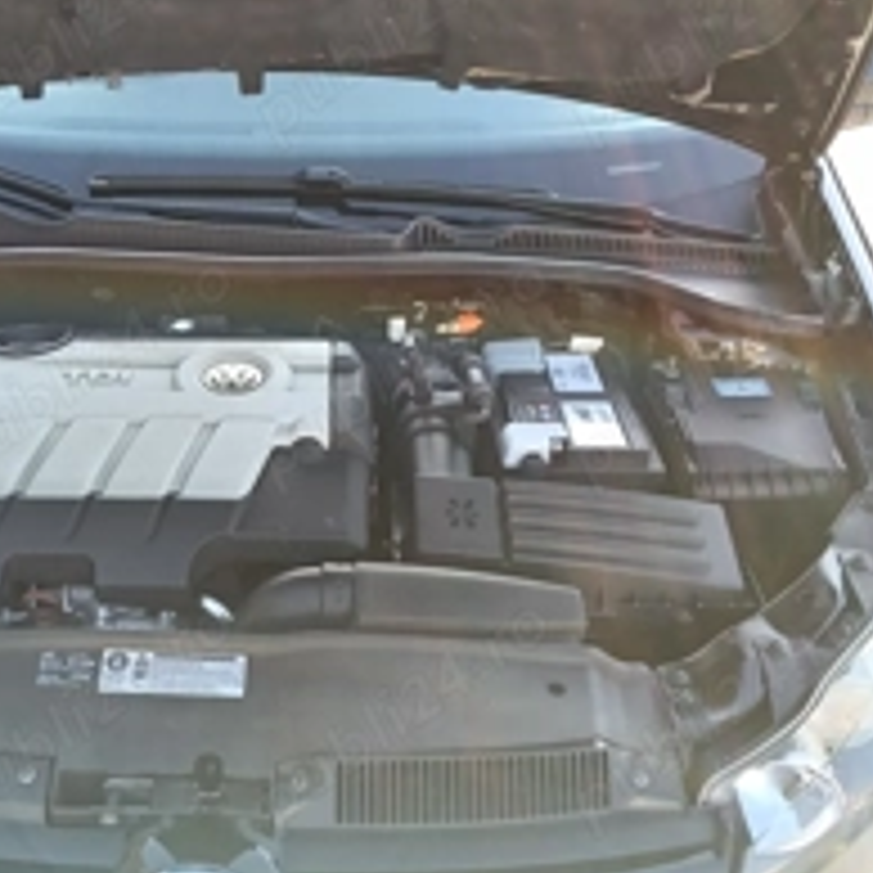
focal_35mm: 49
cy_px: 441
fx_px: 1398
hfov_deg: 34.1
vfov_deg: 34.7
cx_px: 243
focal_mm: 3.98
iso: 80
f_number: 1.8
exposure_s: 1/100
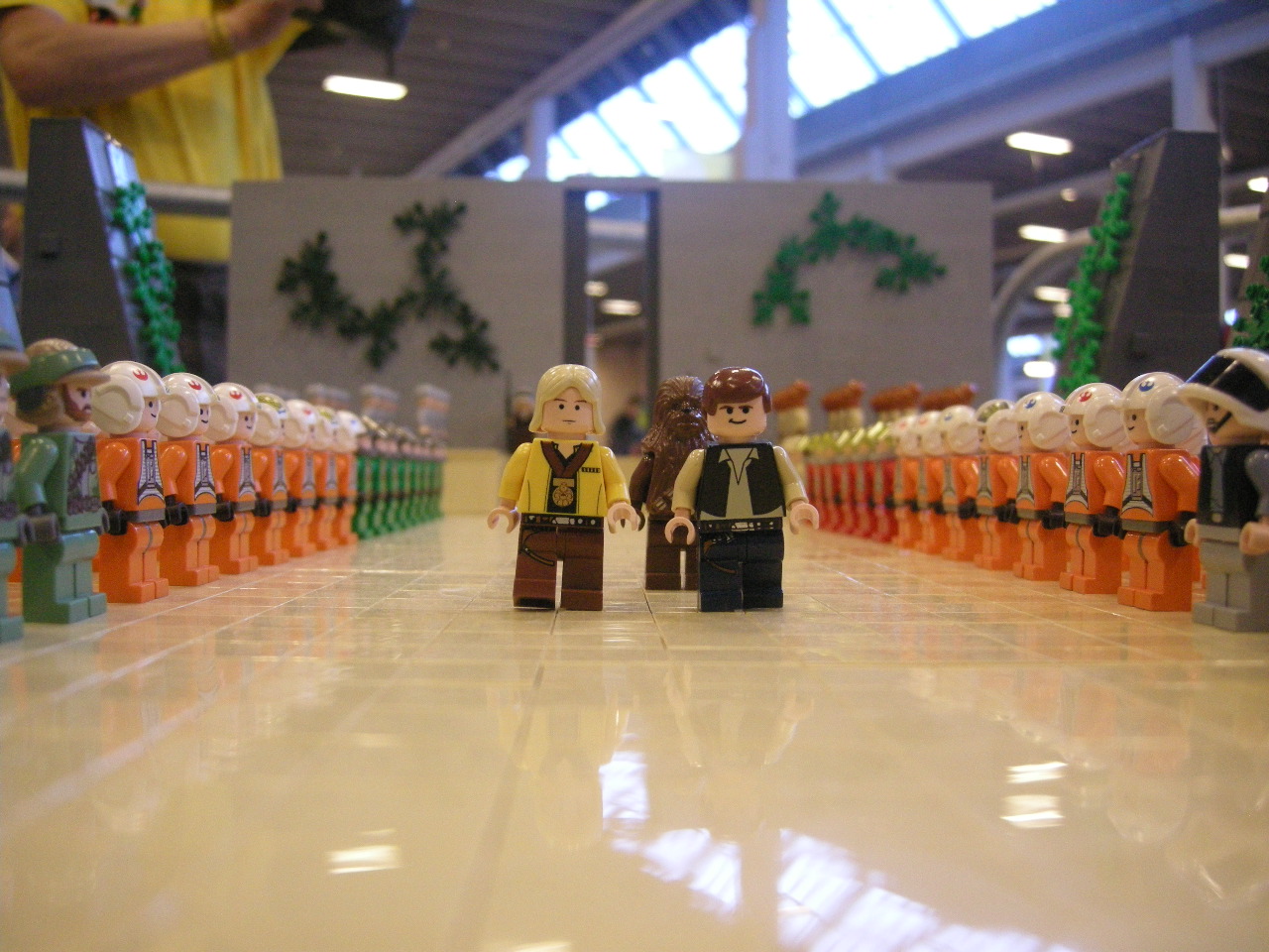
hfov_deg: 51.4
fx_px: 1320
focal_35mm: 36
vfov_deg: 39.7
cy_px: 476
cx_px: 634
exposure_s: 1/27.5
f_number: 2.7
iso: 400
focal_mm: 7.5
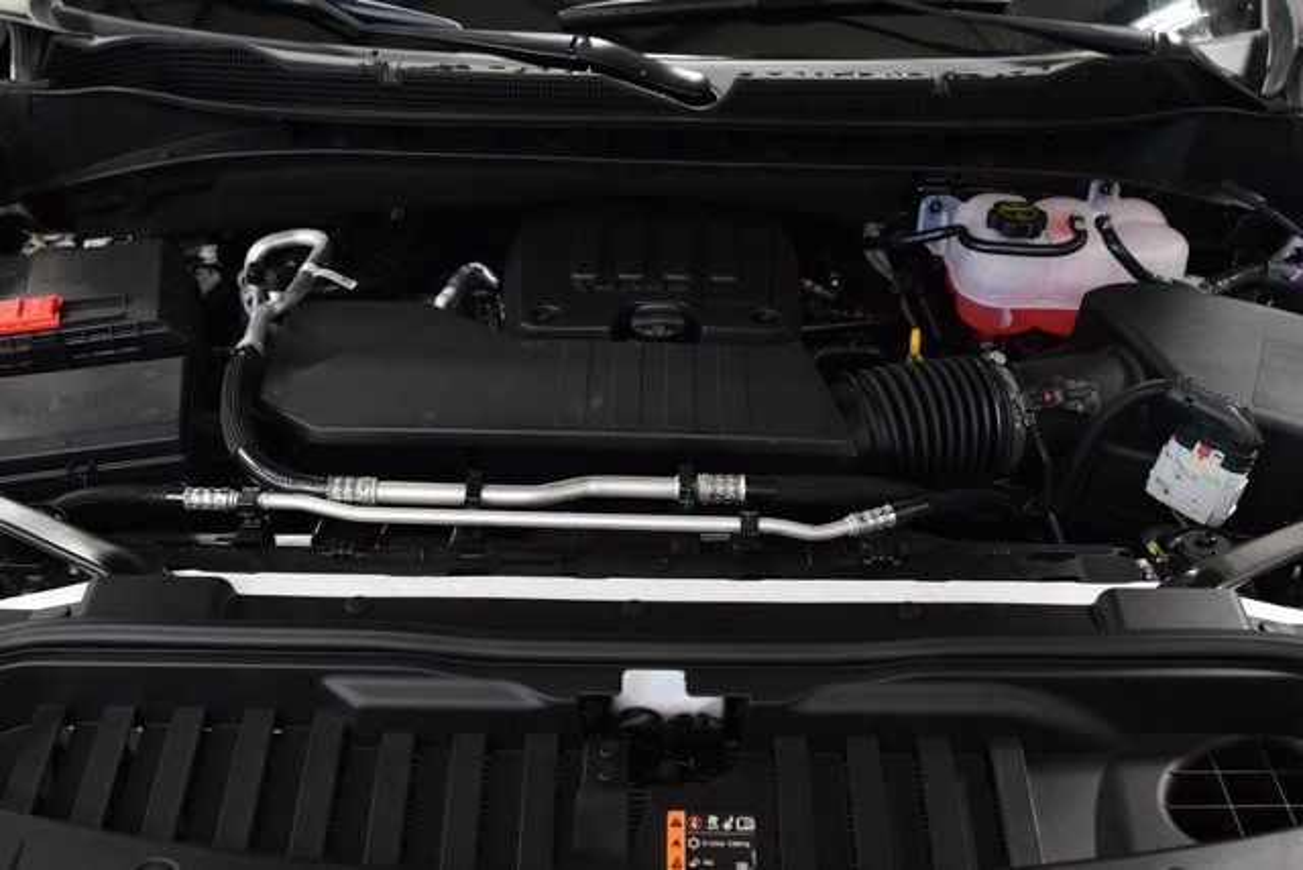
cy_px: 435
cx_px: 652
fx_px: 1303
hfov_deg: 53.1
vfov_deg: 36.9
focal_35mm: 36
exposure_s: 1/60
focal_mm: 24
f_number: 4
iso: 1600
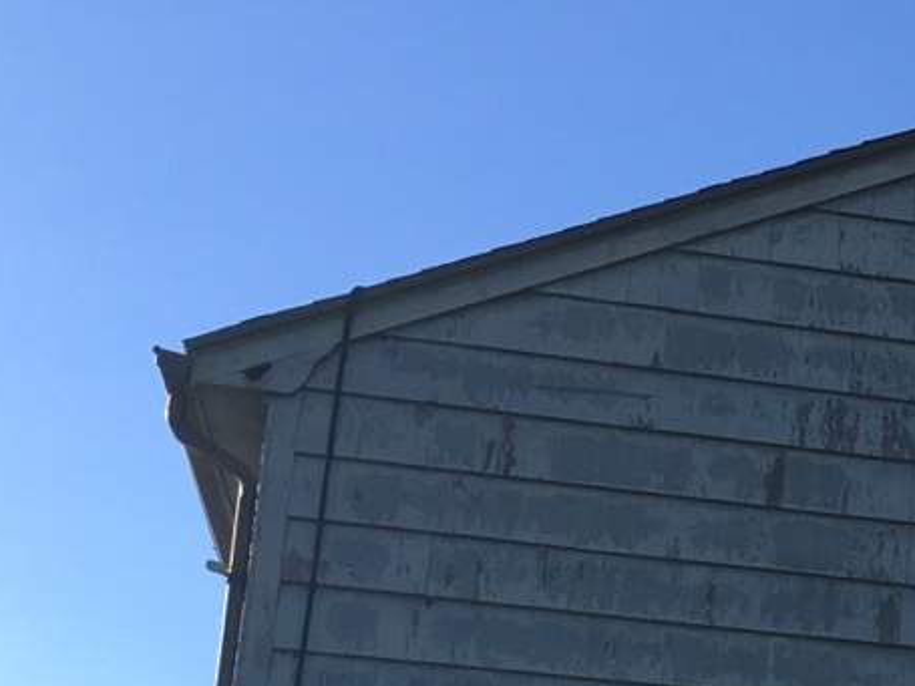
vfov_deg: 13.6
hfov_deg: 17.2
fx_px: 2748
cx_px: 1339
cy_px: 939
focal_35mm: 104
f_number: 2.2
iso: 25
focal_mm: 4.15
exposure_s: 1/761
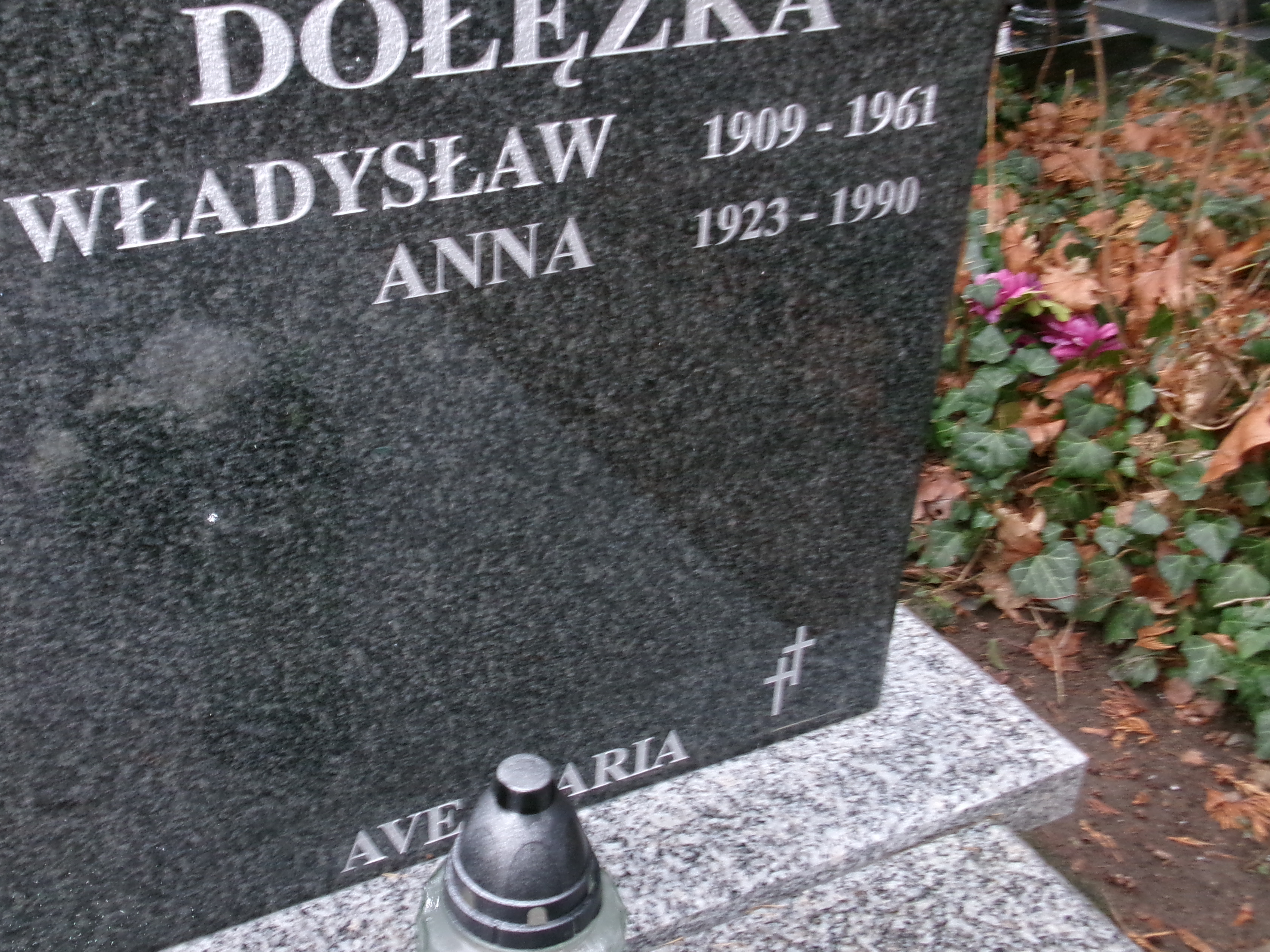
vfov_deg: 37.7
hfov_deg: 48.5
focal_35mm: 38
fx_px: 1394
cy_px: 456
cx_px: 468
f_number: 3.9
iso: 200
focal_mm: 5.1
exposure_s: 1/34
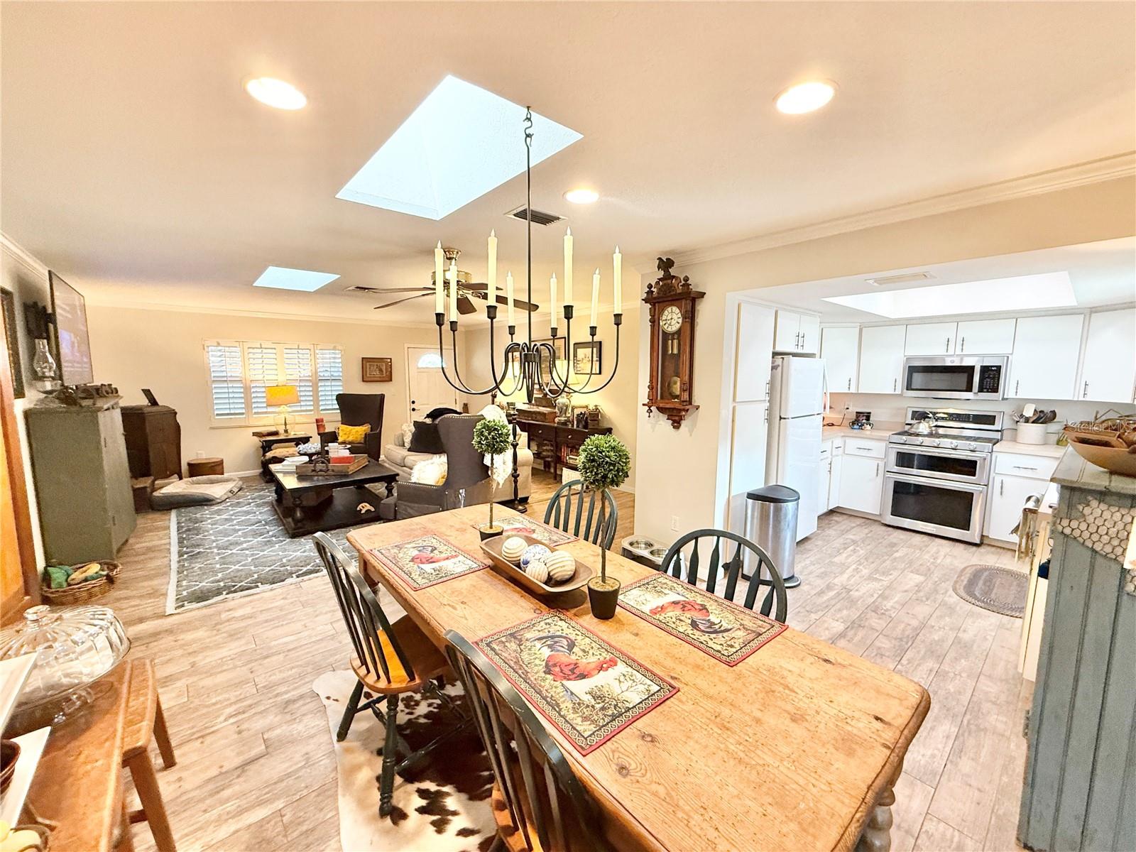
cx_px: 568
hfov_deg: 102.1
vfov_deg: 85.7
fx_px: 459
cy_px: 426
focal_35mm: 14
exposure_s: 1/60
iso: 320
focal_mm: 2.22
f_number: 2.2
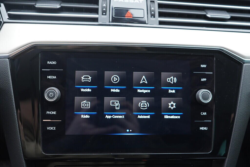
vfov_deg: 36.9
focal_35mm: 36
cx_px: 125
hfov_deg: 53.1
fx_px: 250
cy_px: 84
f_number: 2.8
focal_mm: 24
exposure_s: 1/40
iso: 320
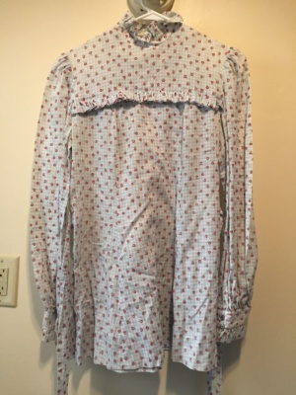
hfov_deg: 48.2
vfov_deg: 61.7
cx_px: 148
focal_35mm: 29
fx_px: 331
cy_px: 198
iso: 160
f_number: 2.2
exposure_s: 1/30
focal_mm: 4.15
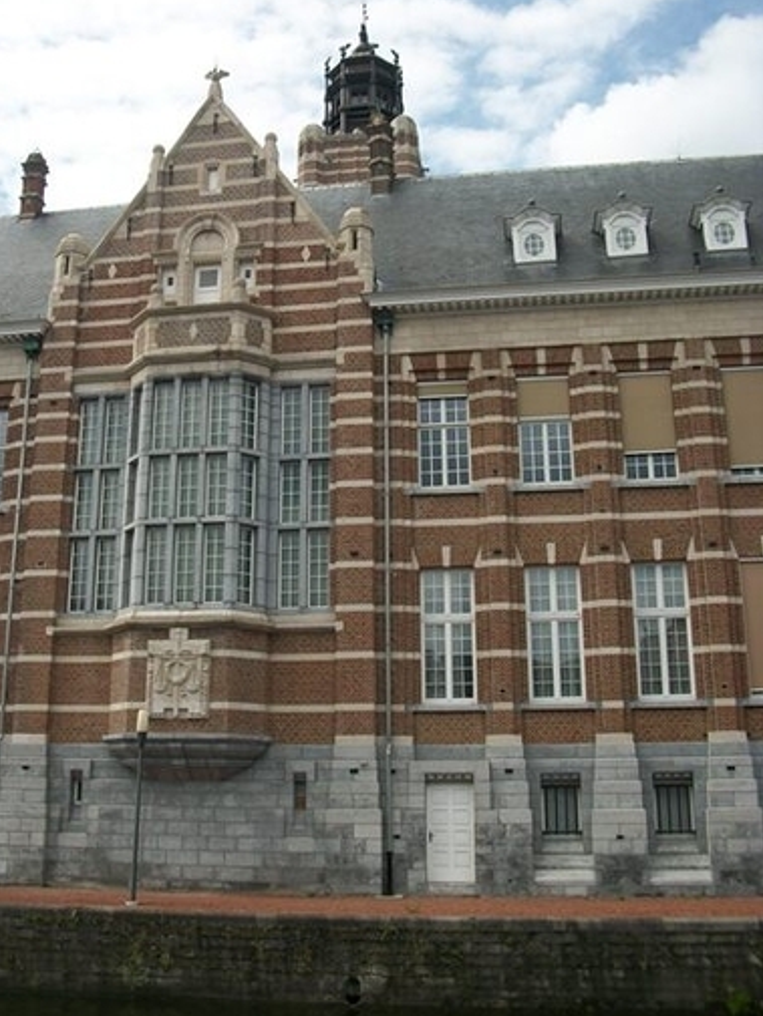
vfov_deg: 48.8
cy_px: 427
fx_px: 1116
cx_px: 312
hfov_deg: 37.6
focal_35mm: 38
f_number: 8.8
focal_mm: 5.7
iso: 80
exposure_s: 1/160
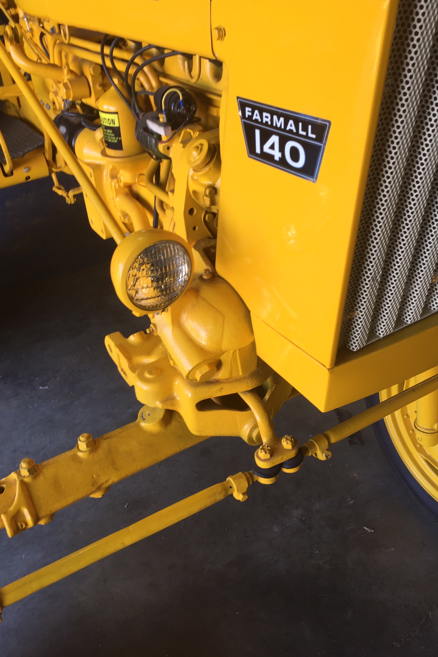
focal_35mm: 31
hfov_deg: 42.2
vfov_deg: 60.3
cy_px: 327
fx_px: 566
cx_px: 195
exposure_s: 1/60
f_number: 2.2
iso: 32
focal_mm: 4.15
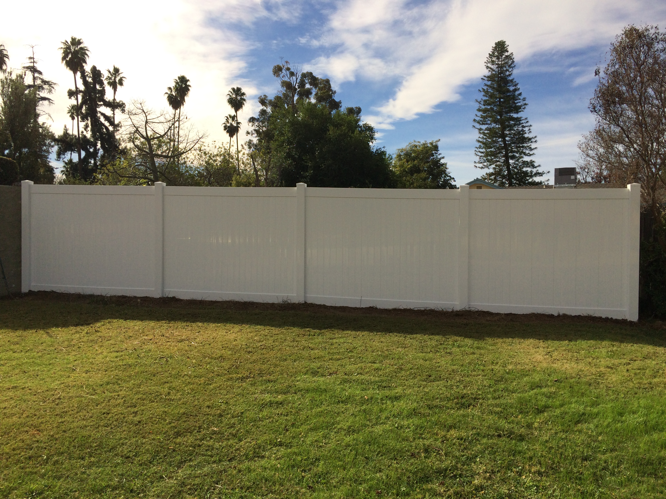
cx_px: 333
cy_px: 250
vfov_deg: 48.2
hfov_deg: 61.7
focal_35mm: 29
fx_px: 558
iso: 50
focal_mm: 4.15
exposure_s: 1/3731
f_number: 2.2
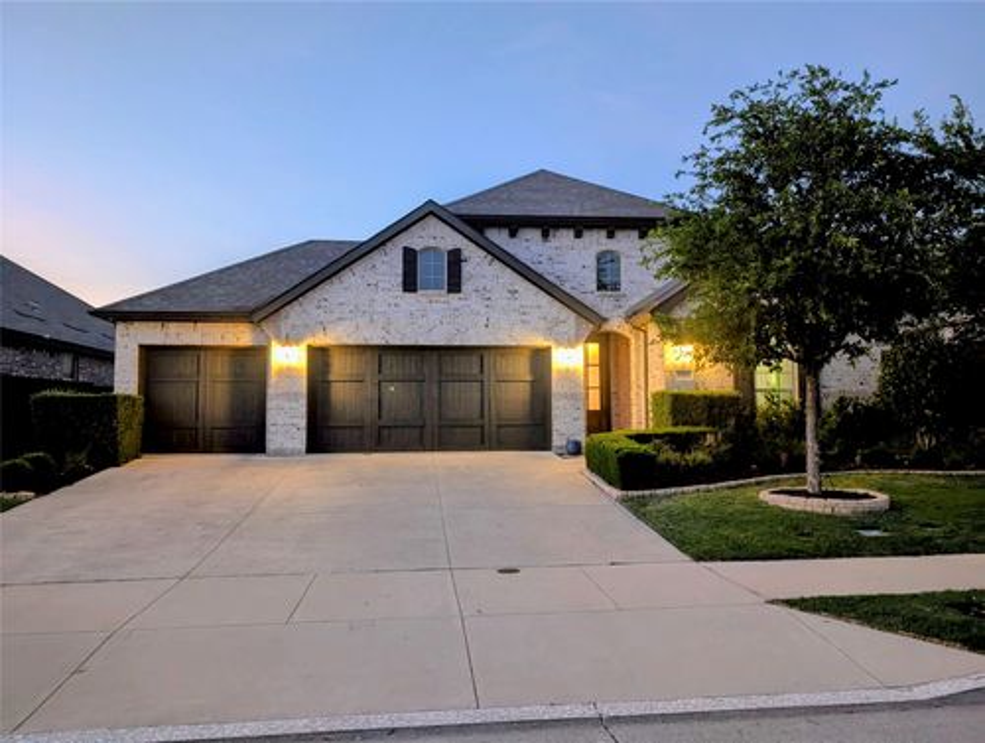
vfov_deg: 57.0
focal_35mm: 24
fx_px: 684
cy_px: 372
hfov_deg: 71.5
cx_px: 492
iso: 794
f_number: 1.68
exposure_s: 1/40
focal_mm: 6.9
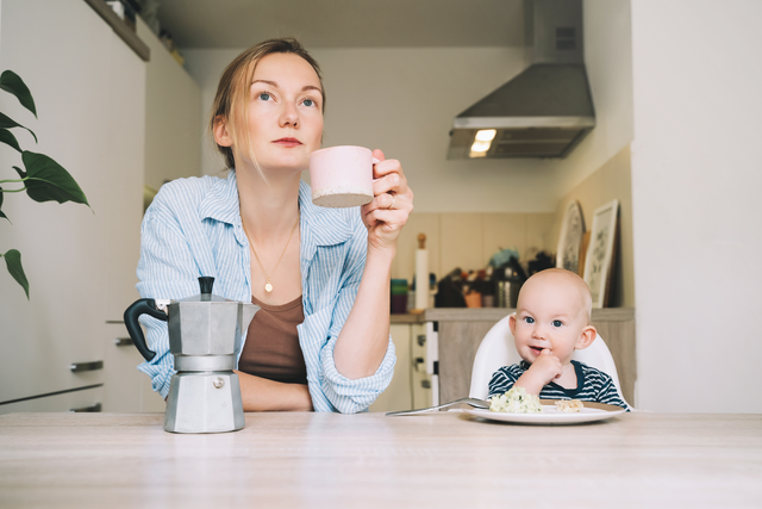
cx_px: 381
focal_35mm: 41
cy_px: 254
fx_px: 868
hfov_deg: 47.4
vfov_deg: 32.6
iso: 500
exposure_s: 1/60
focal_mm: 41
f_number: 4.5
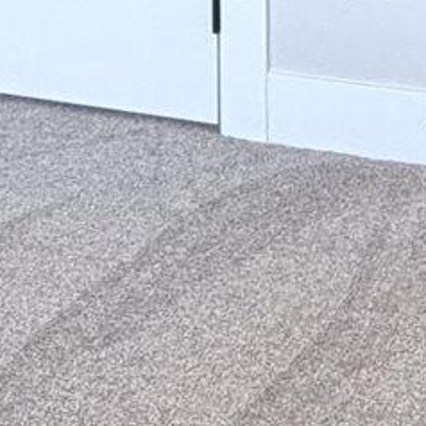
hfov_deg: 14.4
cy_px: -211
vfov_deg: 13.7
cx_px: 61
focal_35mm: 120
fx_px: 1671
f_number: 2.2
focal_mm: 2.22
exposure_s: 1/120
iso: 320
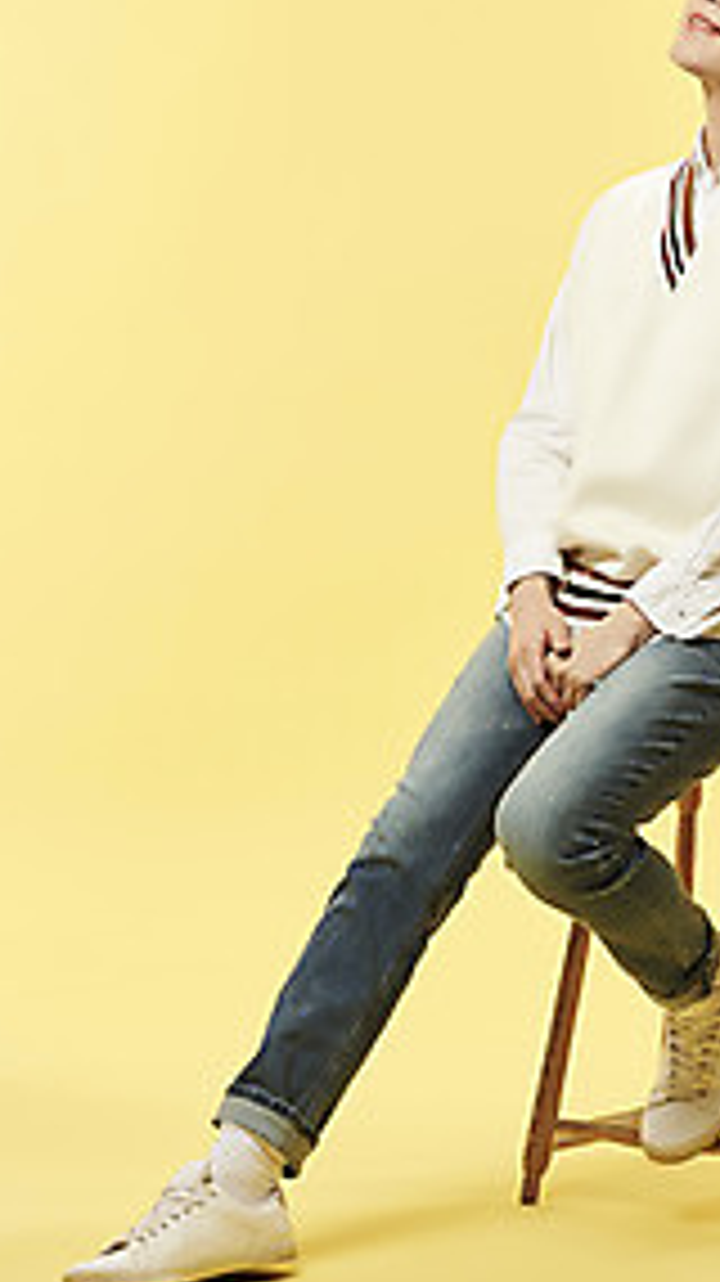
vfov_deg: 20.7
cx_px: 547
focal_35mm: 103
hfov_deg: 11.7
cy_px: 513
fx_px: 3501
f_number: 8
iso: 64
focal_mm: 70
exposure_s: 1/125
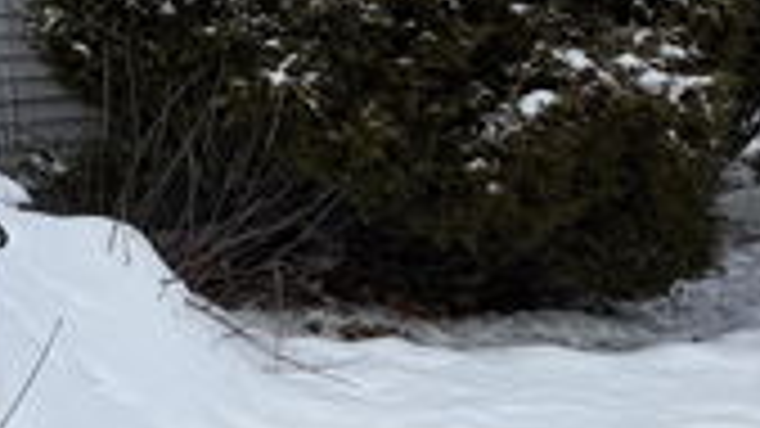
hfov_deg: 22.5
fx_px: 1592
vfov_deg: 14.0
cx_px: -351
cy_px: -275
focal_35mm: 79
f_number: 1.78
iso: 80
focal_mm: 6.76
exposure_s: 1/3021
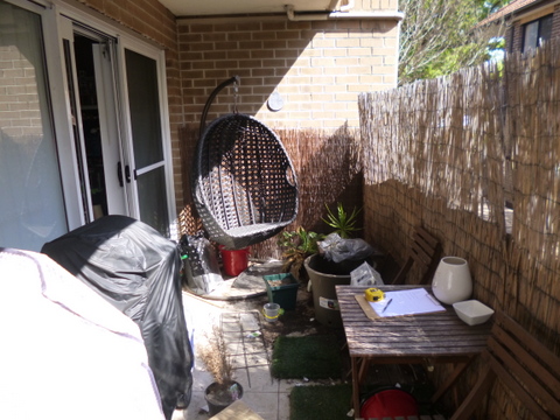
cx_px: 280
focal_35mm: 24
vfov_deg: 56.8
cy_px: 210
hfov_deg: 71.6
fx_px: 388
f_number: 2.5
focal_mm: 4.3
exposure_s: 1/250
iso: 160
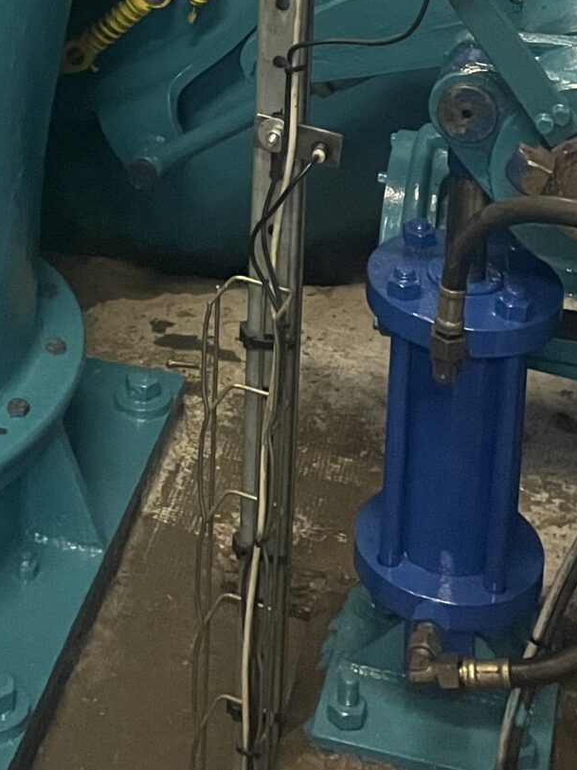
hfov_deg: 17.8
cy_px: -323
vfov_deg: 20.9
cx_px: 87
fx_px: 1822
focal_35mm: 82
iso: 500
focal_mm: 4.2
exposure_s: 1/33
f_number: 1.6
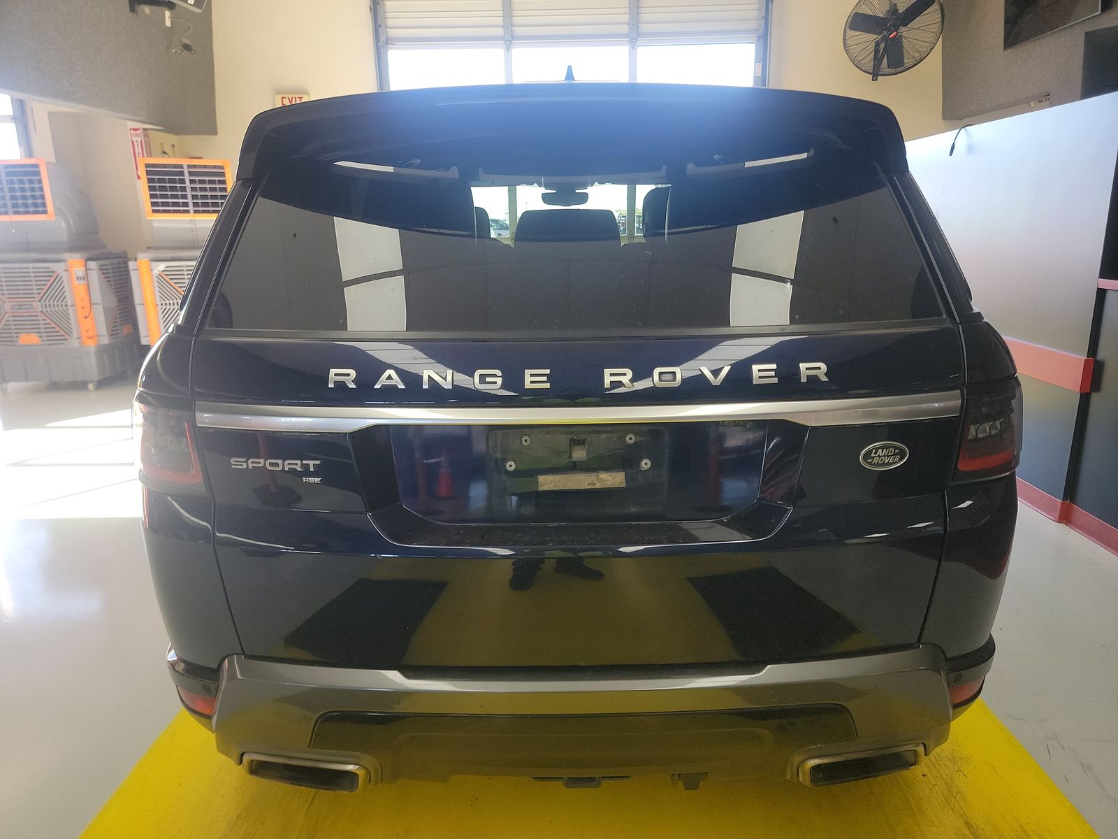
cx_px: 559
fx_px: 775
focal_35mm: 24
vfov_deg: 56.8
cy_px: 420
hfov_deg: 71.6
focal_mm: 6.7
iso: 97
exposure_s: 1/59
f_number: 1.8
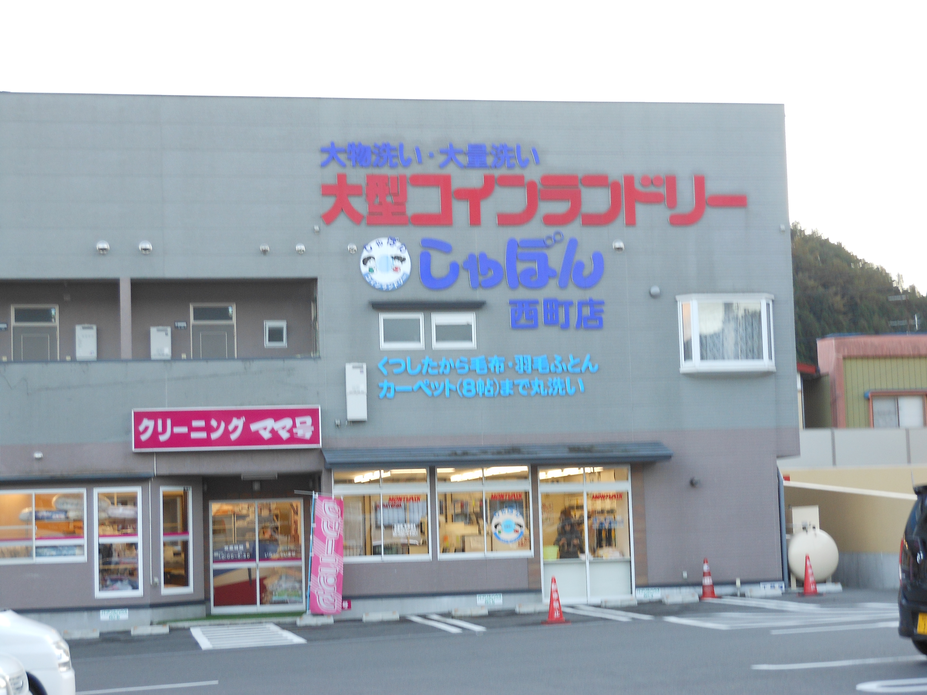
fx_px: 1767
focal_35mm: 66
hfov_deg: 29.4
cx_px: 464
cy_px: 348
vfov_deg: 22.3
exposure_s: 1/30
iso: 125
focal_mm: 11.7
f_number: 4.3
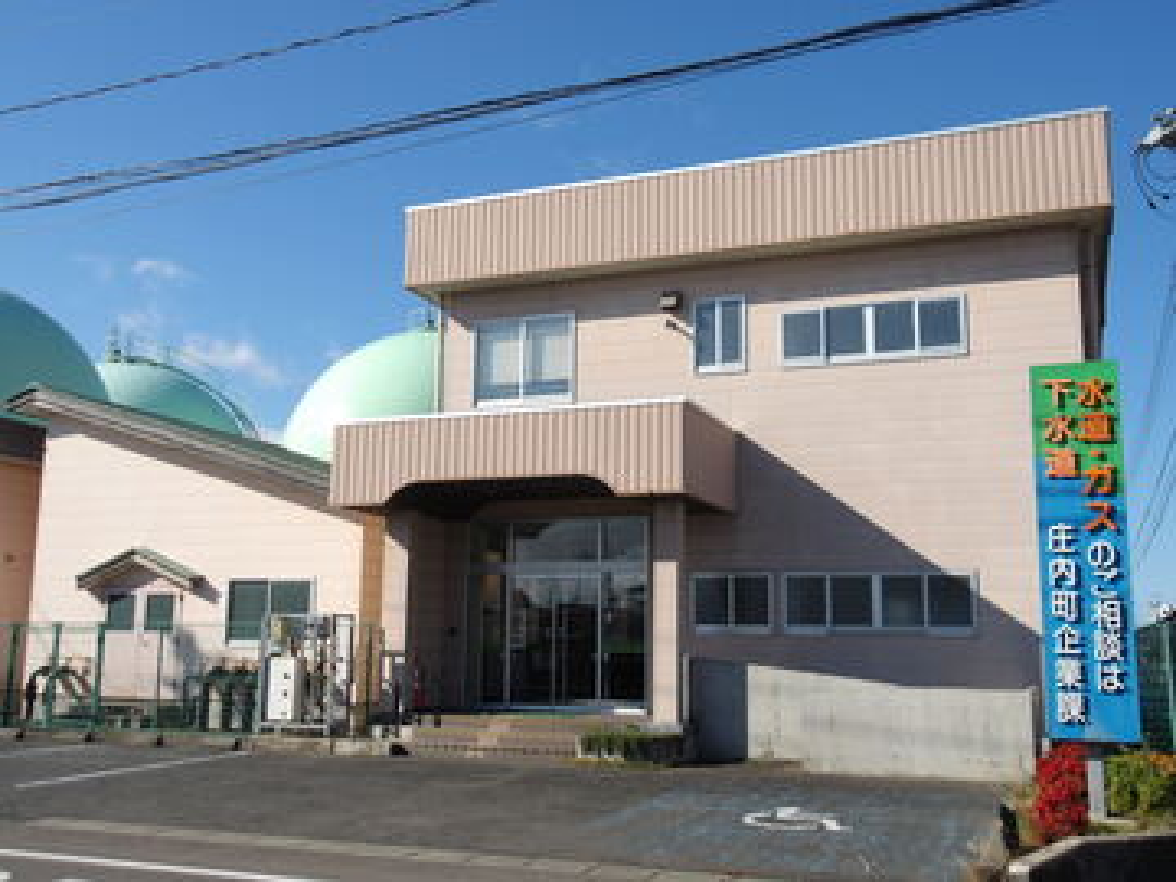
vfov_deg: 41.8
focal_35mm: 34
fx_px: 1155
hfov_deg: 54.0
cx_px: 588
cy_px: 441
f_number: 3.3
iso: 100
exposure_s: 1/1410
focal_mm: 6.1
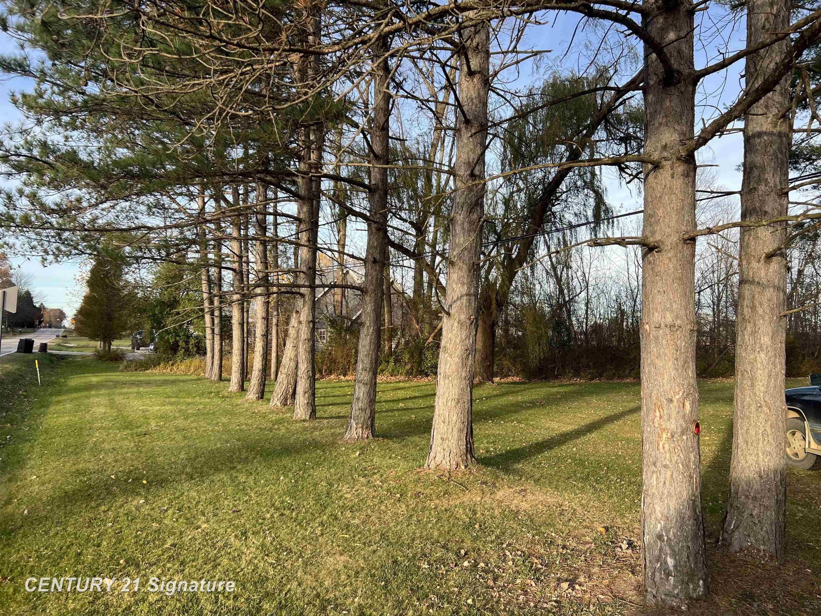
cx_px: 410
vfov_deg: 53.1
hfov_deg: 67.3
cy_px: 308
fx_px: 617
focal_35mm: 26
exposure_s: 1/723
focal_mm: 5.7
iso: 50
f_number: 1.5
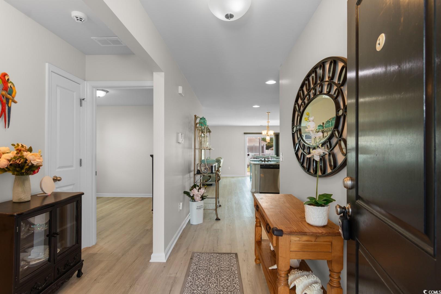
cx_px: 220
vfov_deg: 67.4
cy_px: 147
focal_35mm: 18
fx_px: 220
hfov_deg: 90.0
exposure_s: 1/2
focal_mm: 12
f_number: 4.8
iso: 100
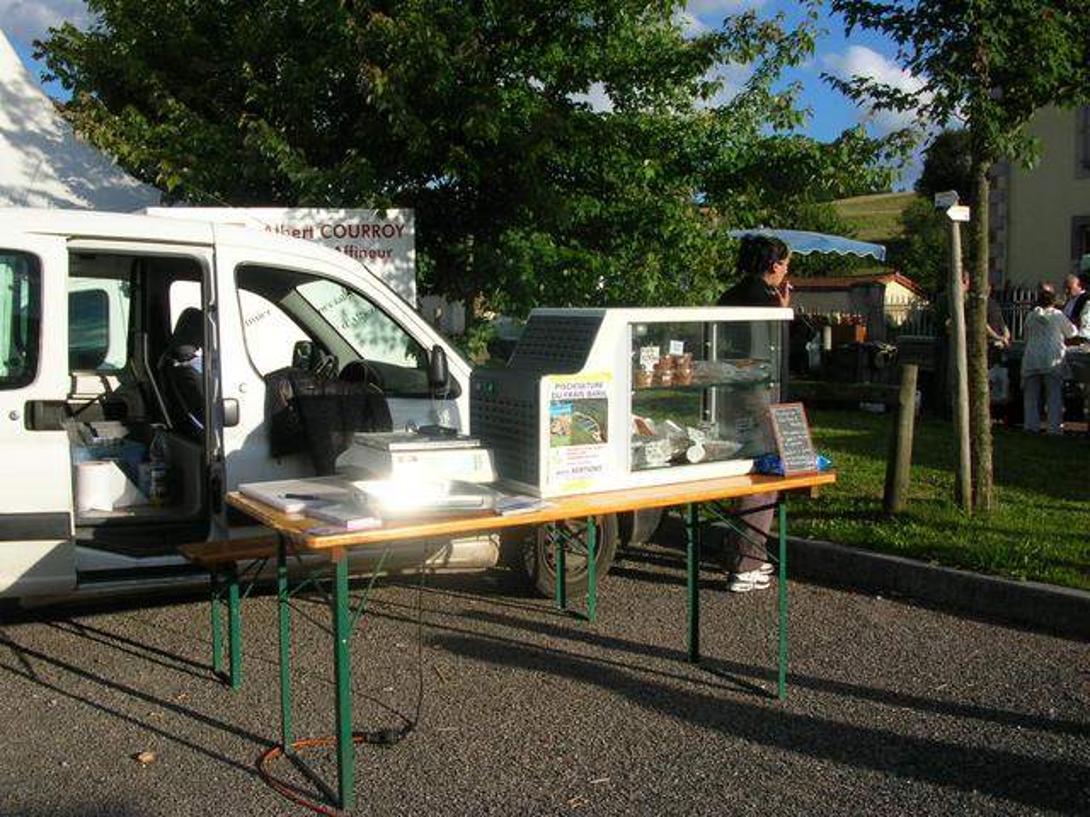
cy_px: 408
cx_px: 545
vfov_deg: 40.7
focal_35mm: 35
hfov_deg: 52.6
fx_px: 1102
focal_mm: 5.8
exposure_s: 1/287
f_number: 5.6
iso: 50
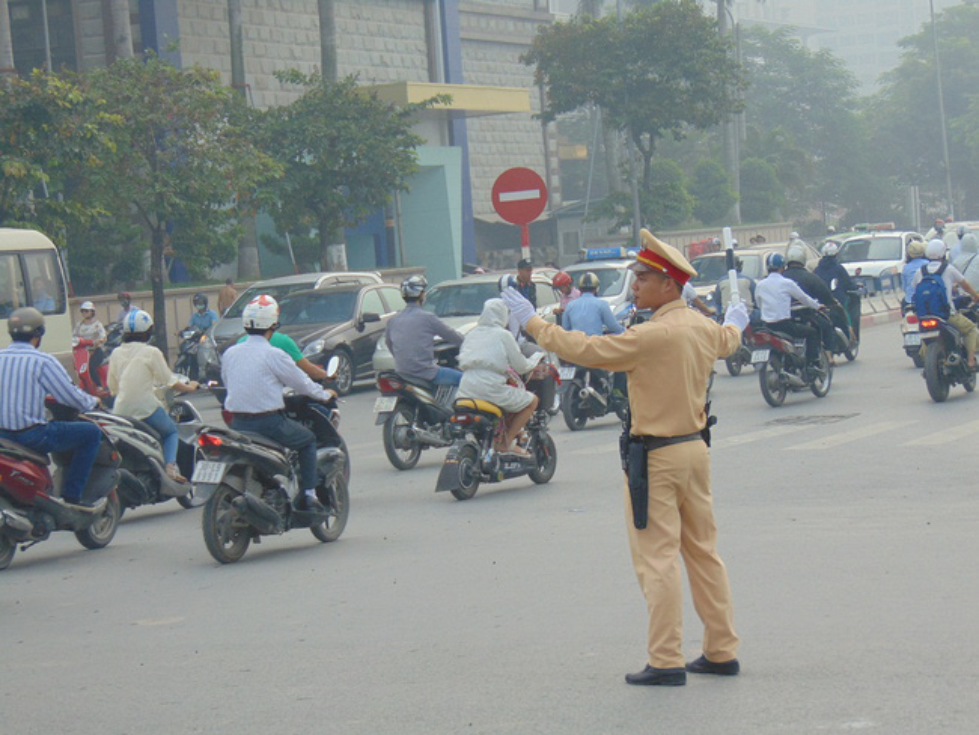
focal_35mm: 108
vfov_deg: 13.7
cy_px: 368
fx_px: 3056
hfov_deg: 18.2
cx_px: 490
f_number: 3.9
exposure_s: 1/320
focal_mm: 19.4
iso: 80
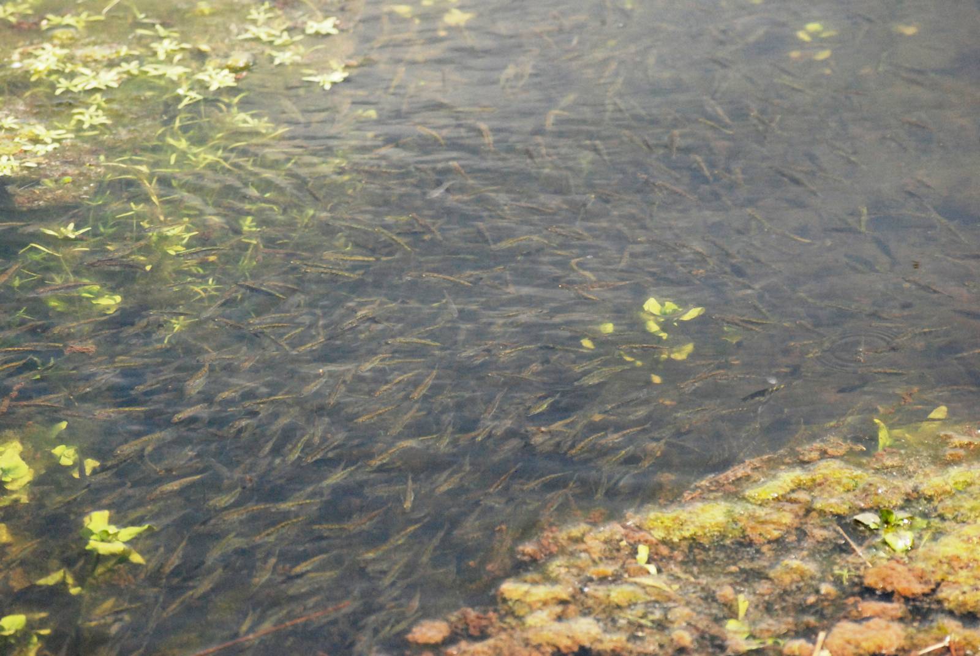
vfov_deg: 4.7
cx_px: 490
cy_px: 328
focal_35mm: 292
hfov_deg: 7.0
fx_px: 7972
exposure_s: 1/2500
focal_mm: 195
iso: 1600
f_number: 6.3
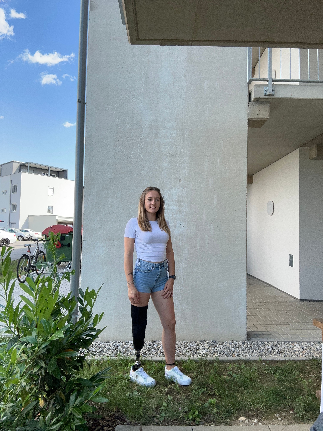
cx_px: 162
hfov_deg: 58.9
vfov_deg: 73.9
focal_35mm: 23
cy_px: 216
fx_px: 286
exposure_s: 1/276
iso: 25
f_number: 1.9
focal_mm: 2.69
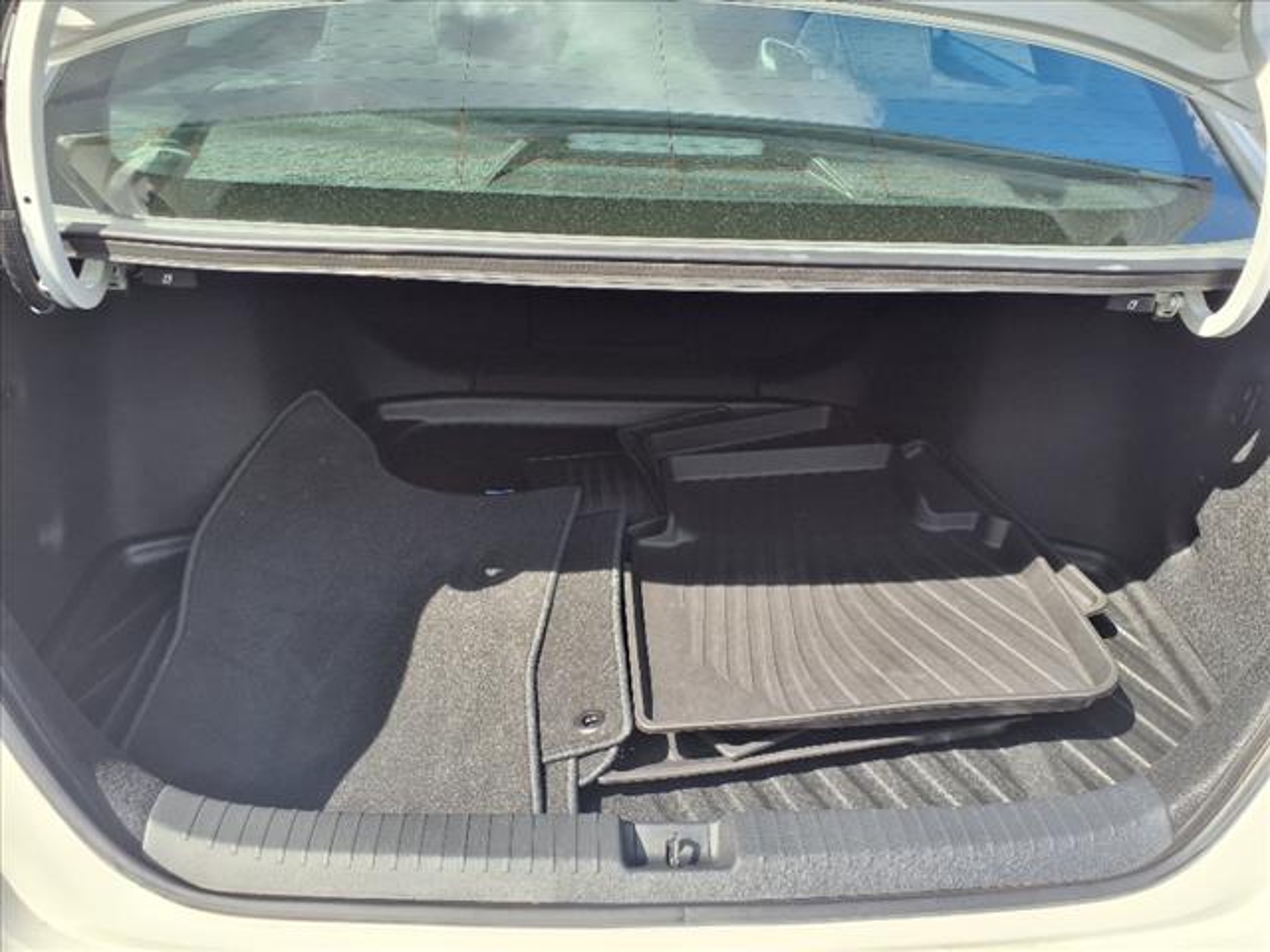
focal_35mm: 27
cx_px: 635
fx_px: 991
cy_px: 476
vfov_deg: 51.4
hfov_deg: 65.3
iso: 40
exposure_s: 1/476
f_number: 1.9
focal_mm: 3.58
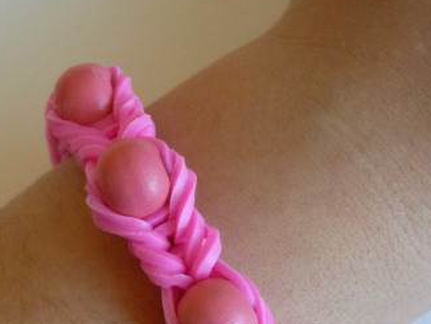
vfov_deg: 9.9
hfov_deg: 13.2
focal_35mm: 149
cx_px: 171
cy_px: 259
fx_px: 1857
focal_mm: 14.4
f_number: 3.4
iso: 320
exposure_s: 1/40
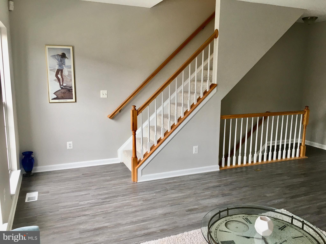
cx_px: 163
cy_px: 122
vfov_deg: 48.2
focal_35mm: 29
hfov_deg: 61.7
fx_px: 273
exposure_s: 1/33
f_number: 2.2
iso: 25
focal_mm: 4.15
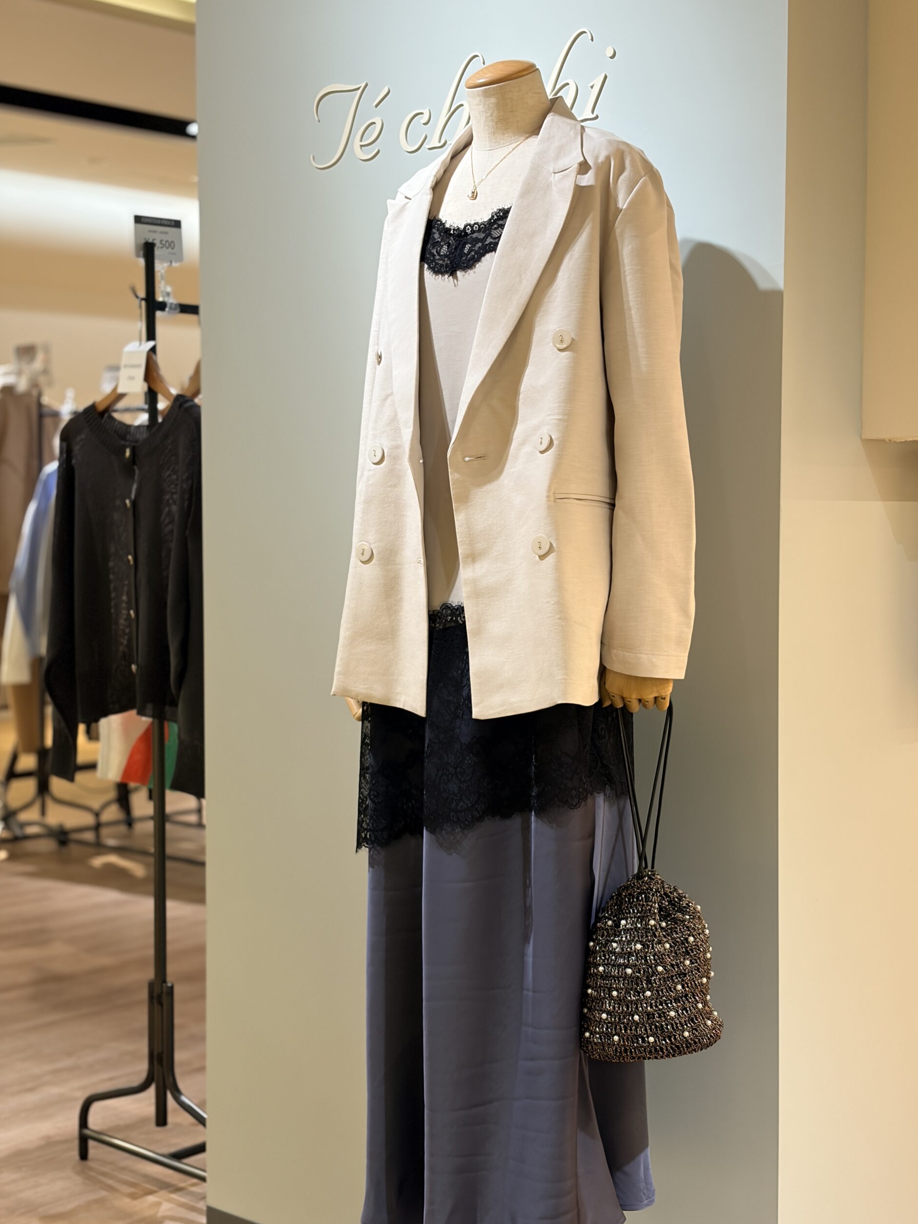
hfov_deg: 27.5
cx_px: 464
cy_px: 615
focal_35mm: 53
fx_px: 1874
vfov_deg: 36.2
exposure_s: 1/60
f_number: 1.6
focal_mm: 5.96
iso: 80
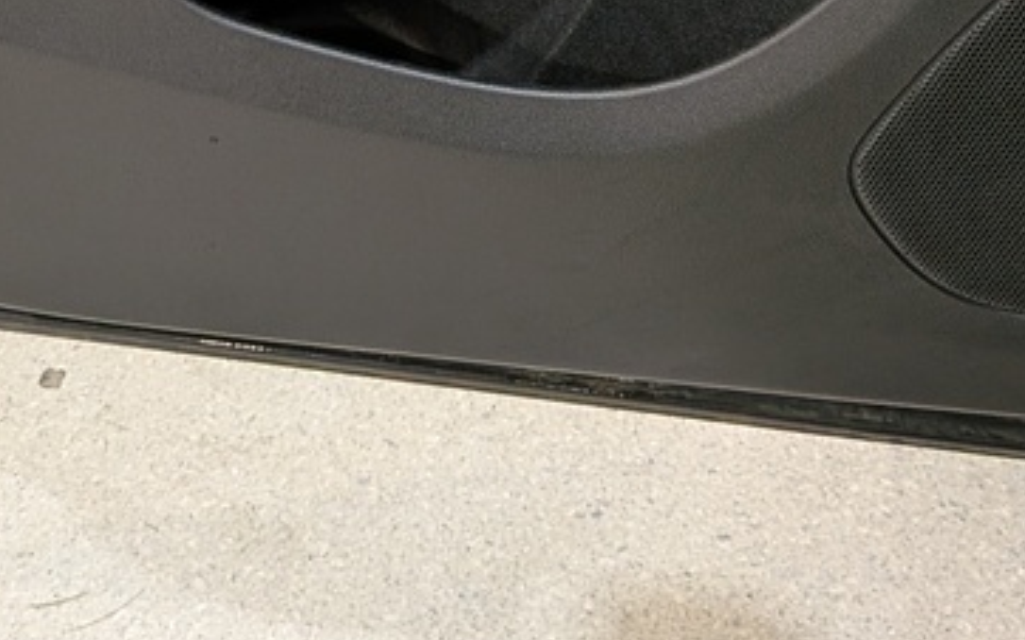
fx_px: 2011
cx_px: 277
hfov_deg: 28.3
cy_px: -337
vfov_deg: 16.4
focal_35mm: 72
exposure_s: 1/100
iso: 115
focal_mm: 4.53
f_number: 1.7
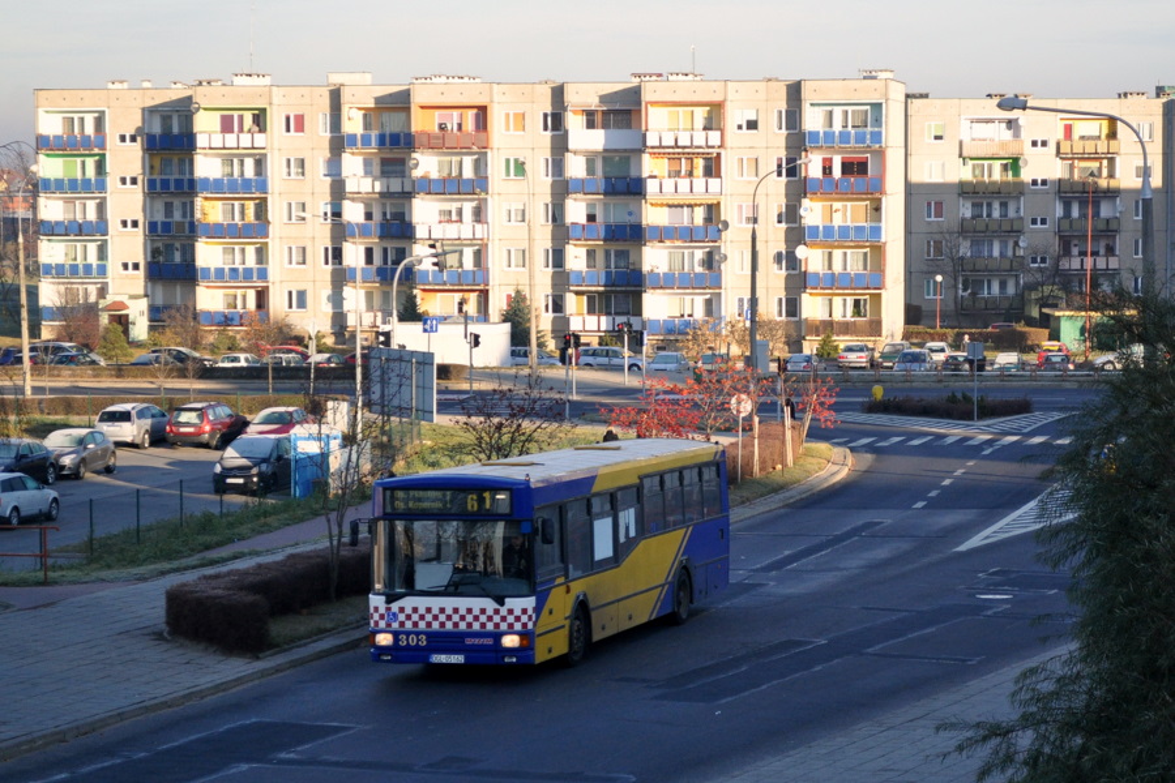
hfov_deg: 24.6
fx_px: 2692
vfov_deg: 16.6
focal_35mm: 82
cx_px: 588
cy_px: 392
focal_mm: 55
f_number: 5.6
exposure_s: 1/1000
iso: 800
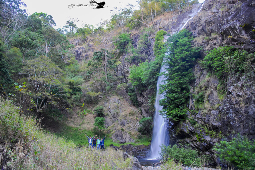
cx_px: 128
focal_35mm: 27
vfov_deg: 48.0
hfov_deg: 67.3
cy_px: 85
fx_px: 191
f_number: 3.5
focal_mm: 18
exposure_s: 1/20
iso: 250
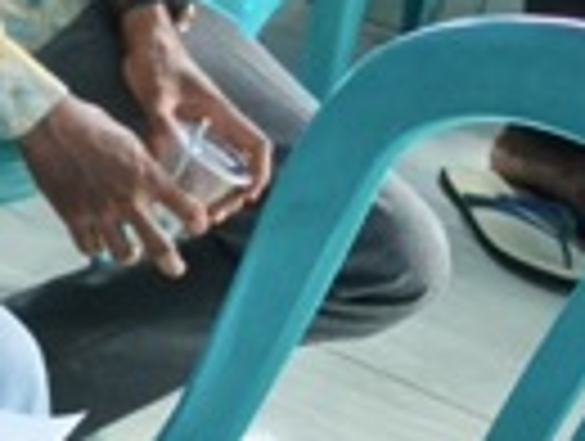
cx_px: -657
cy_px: -94
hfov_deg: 14.0
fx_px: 1913
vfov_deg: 12.8
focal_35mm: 113
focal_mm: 5.56
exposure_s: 1/25
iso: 2311
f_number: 1.8
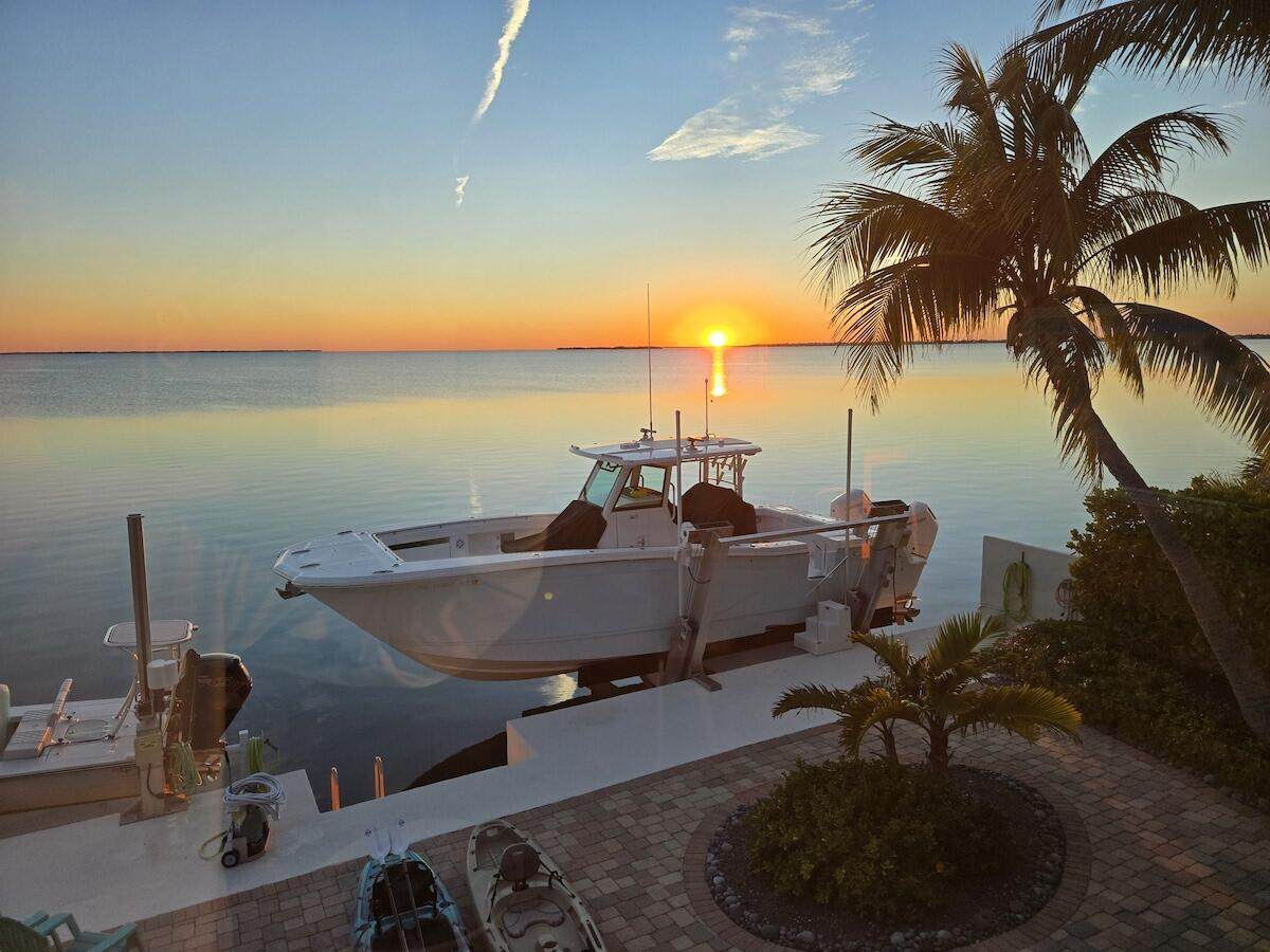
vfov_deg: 58.9
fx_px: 844
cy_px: 476
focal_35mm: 23
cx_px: 635
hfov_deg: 73.9
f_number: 1.8
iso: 80
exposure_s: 1/508
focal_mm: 5.4
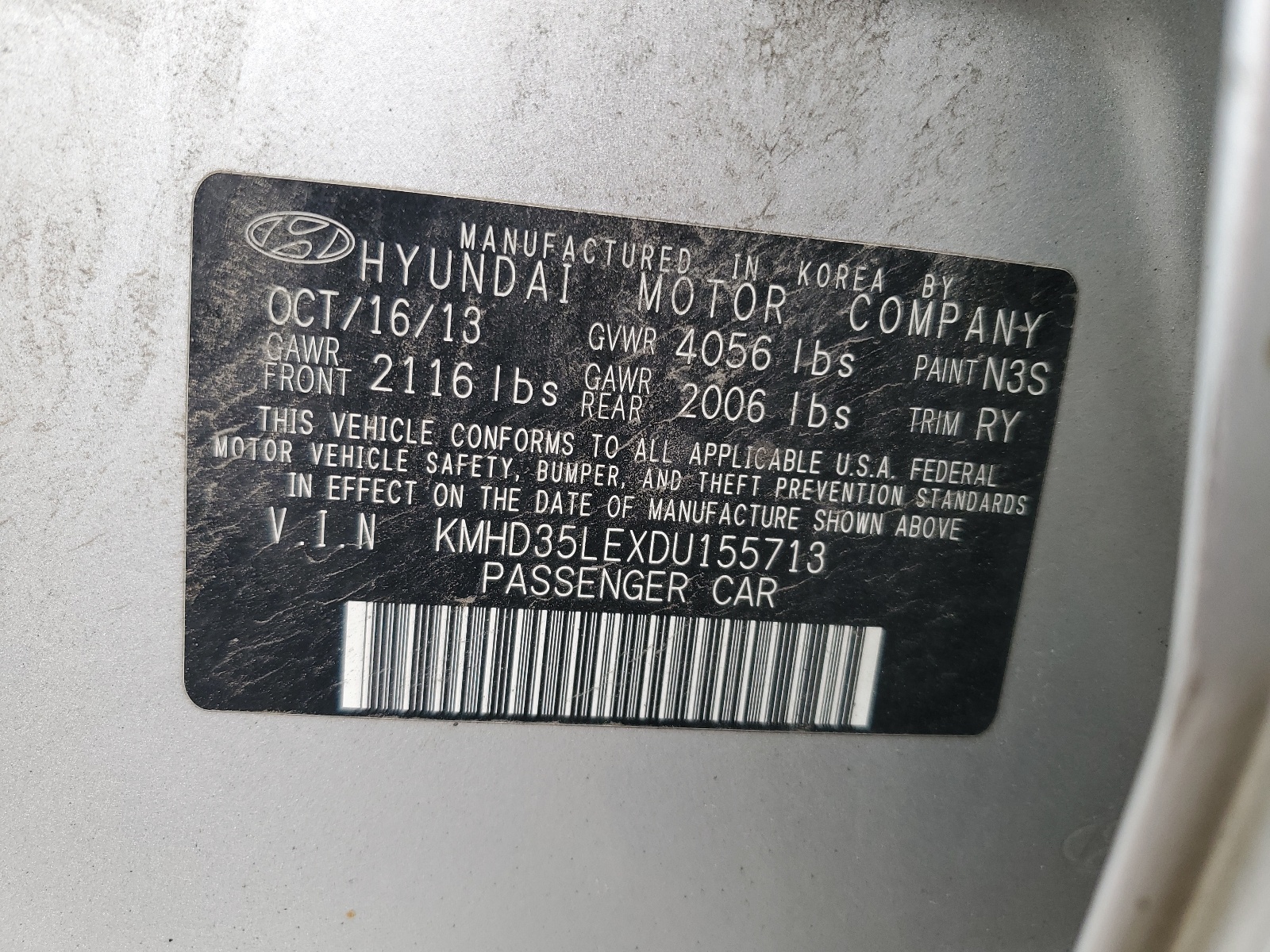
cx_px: 635
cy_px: 476
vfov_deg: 53.1
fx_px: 954
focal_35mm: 26
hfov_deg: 67.3
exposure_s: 1/303
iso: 50
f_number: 1.5
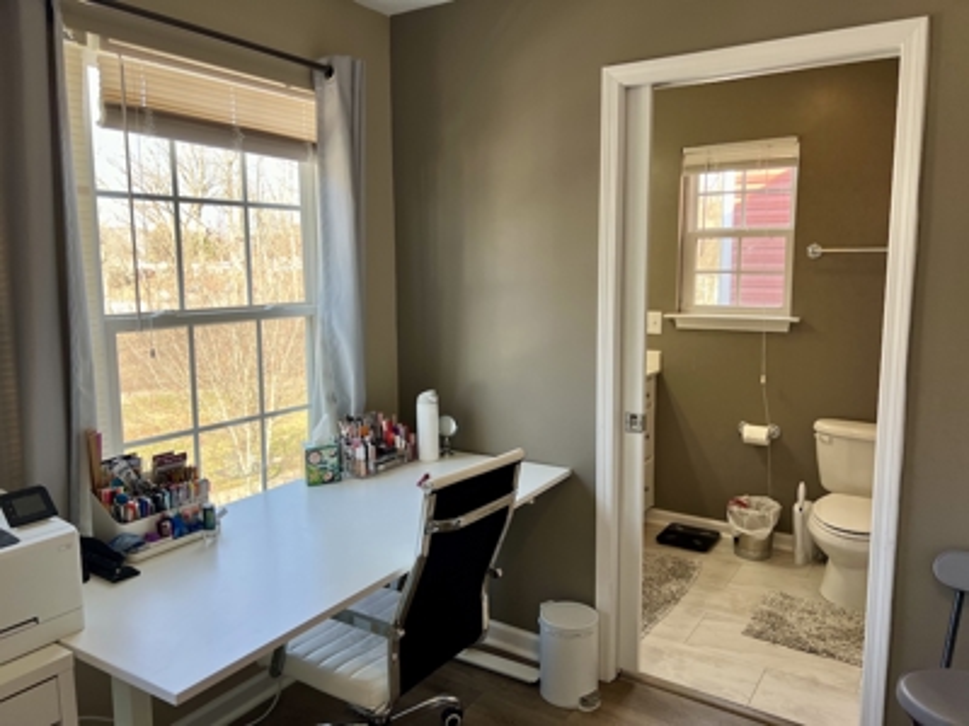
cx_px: 484
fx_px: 728
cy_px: 363
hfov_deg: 67.3
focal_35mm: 26
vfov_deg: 53.1
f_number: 1.5
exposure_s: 1/158
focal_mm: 5.7
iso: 40
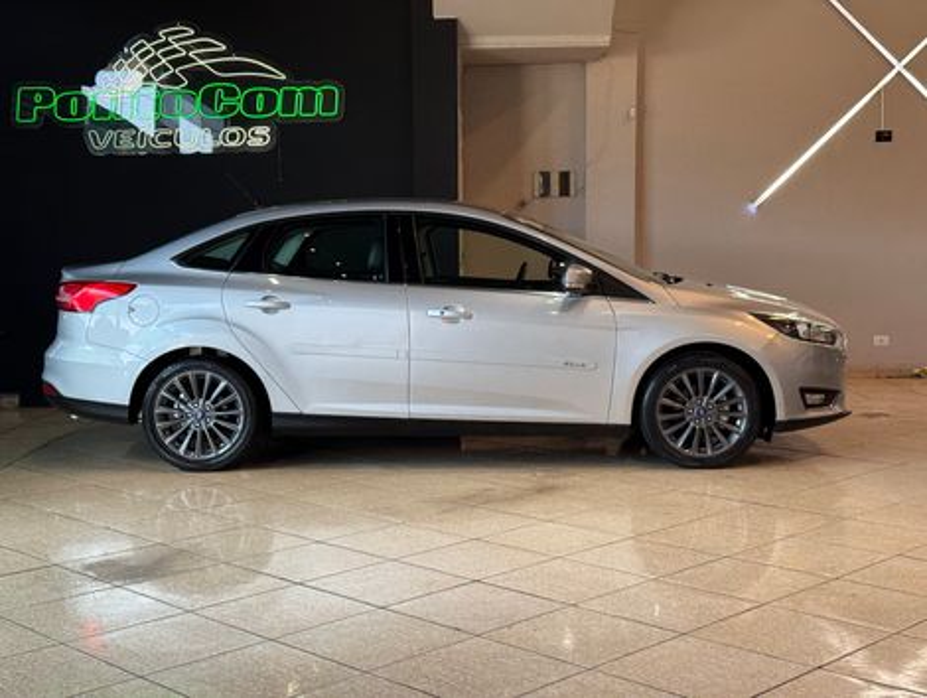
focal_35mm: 48
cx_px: 464
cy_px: 349
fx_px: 1287
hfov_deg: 39.6
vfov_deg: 30.3
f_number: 1.78
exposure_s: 1/120
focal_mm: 6.76
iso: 100
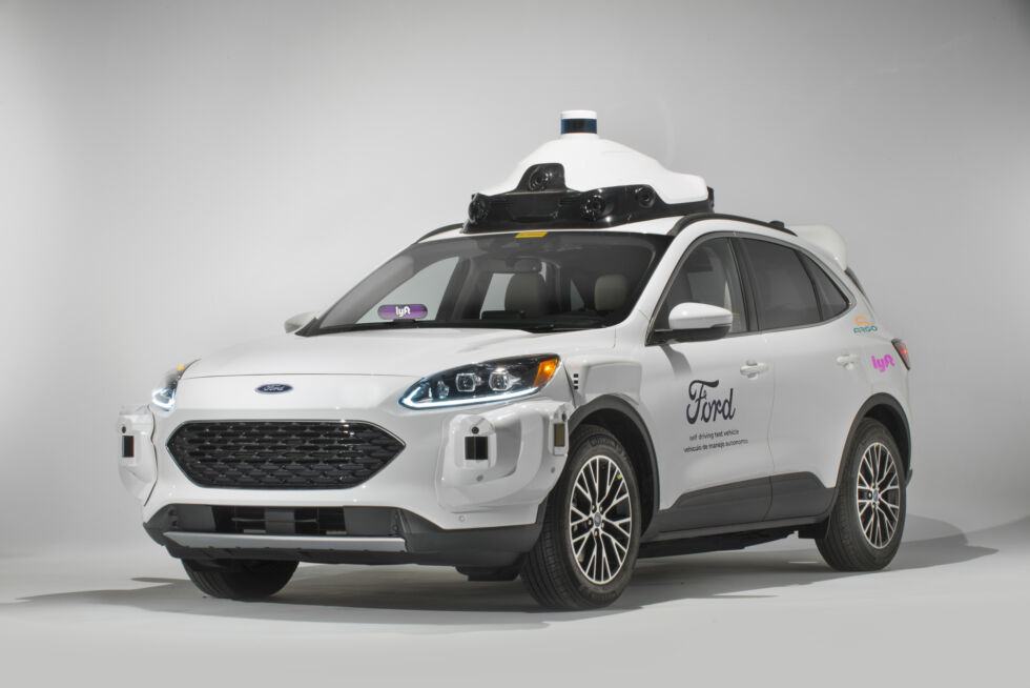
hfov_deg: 20.0
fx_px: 2919
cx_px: 515
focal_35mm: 102
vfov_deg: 13.4
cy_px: 344
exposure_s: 1
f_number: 14
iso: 100
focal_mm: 102
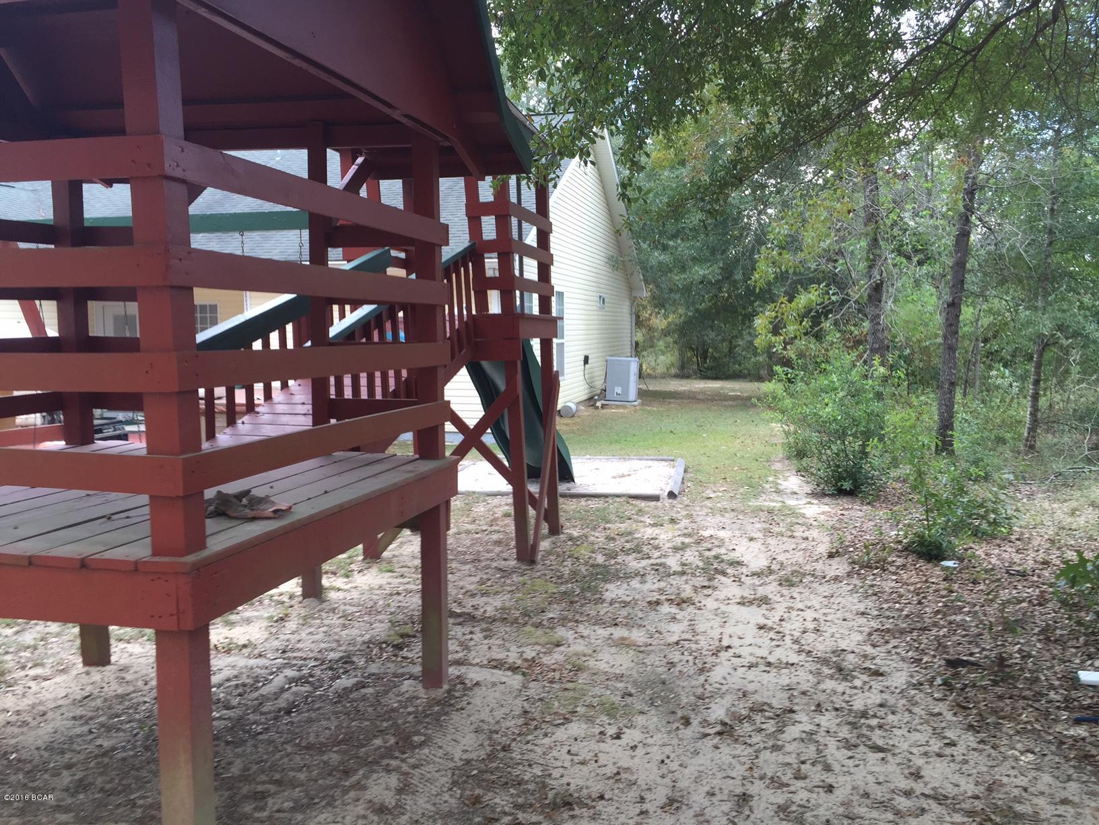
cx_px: 550
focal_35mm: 29
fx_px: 921
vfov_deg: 48.2
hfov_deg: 61.7
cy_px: 412
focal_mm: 4.15
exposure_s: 1/120
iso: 32
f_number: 2.2
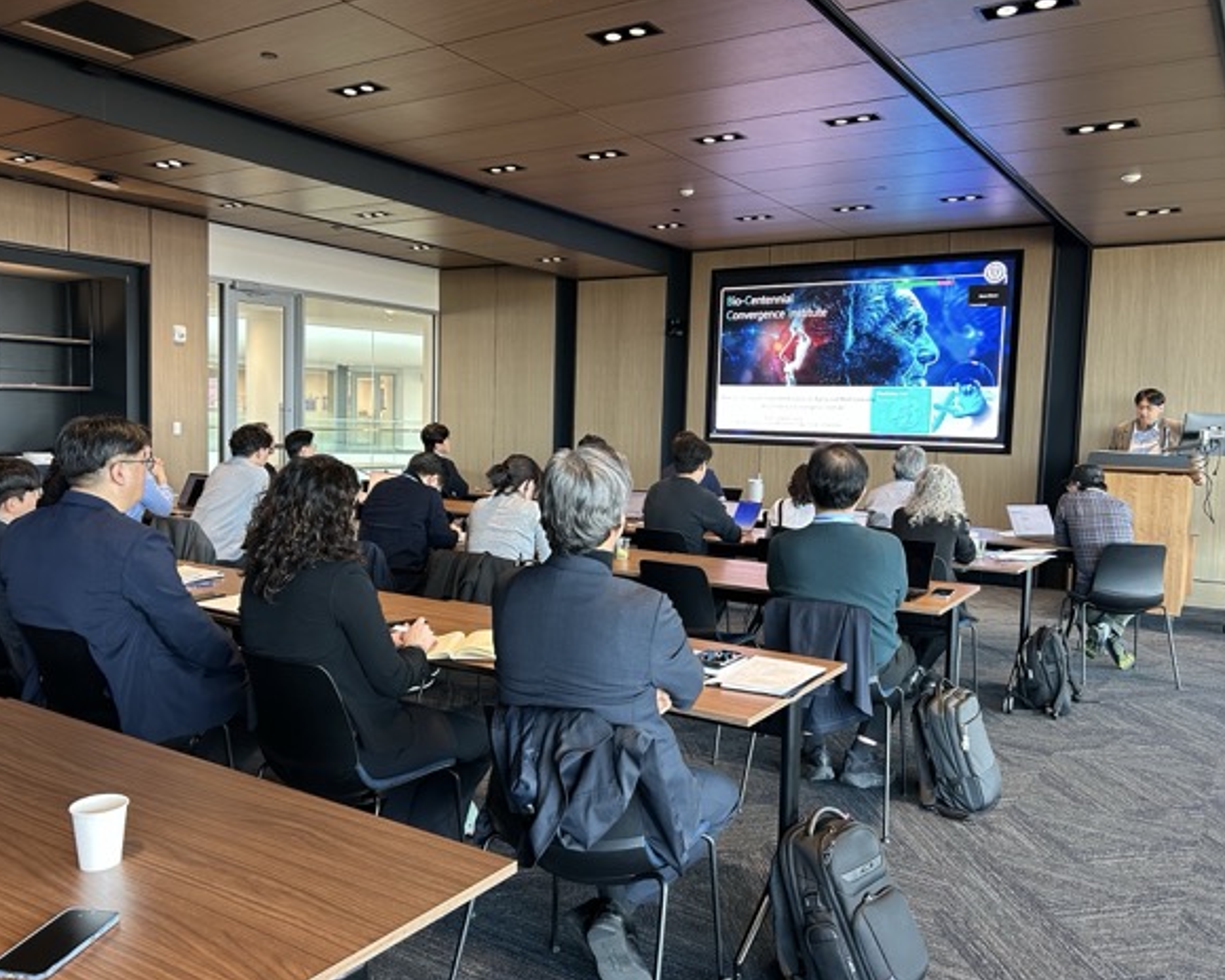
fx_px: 1015
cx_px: 629
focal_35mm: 28
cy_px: 492
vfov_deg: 51.5
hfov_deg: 62.2
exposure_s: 1/60
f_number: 1.5
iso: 200
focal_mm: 5.7
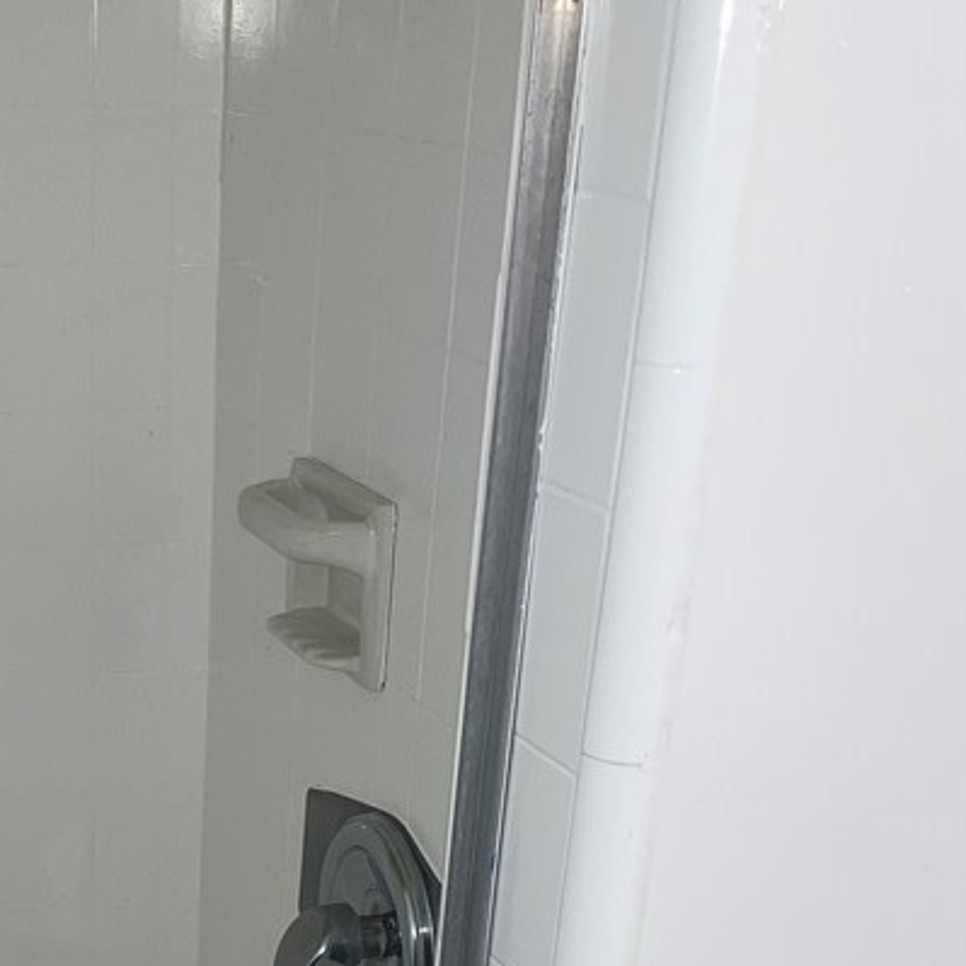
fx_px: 1863
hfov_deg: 28.3
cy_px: 1070
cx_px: 150
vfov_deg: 26.7
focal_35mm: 59
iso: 40
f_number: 1.6
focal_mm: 4.2
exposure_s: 1/120
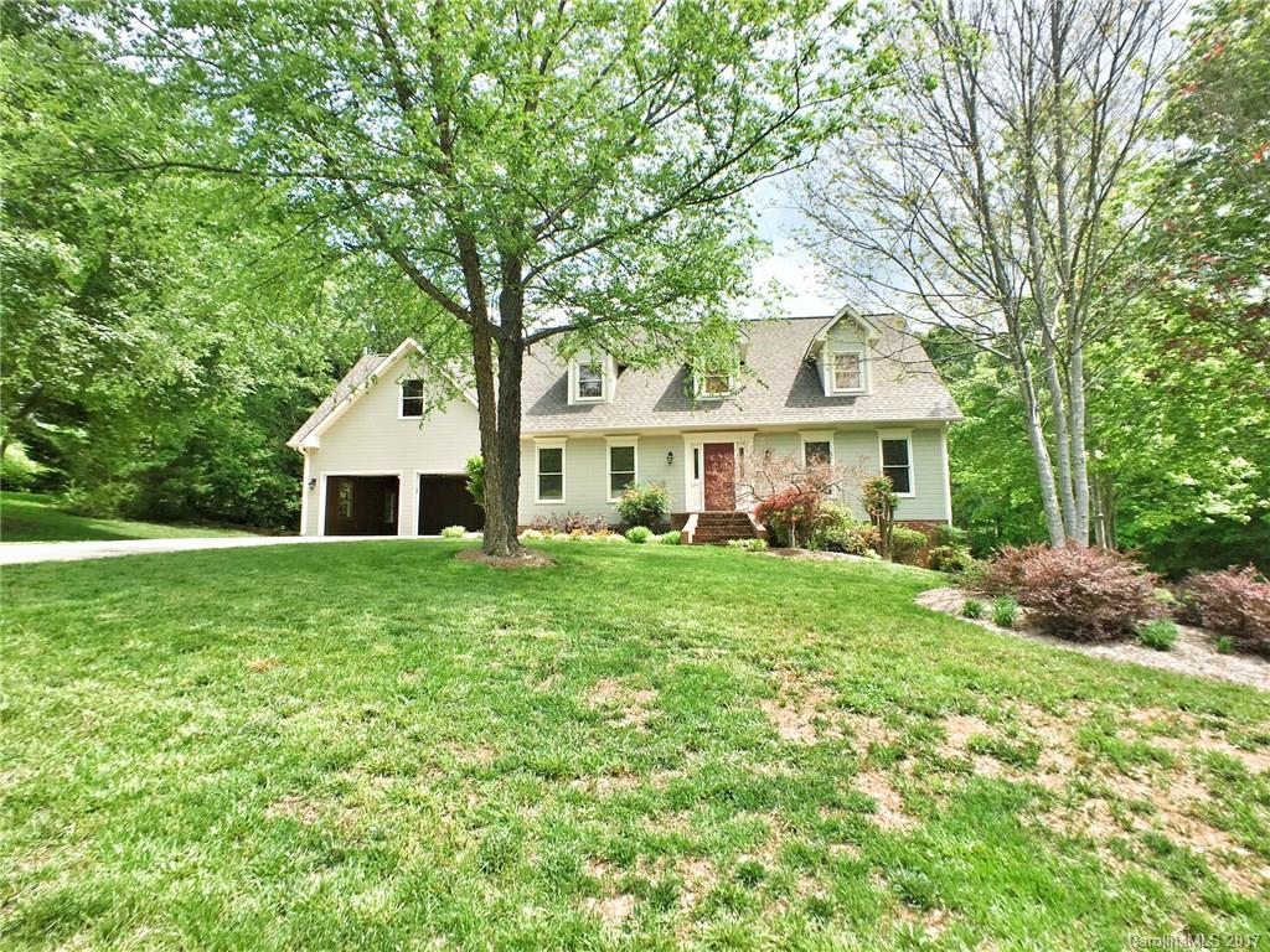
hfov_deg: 61.7
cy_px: 476
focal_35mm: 29
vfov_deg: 48.2
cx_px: 635
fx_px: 1064
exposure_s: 1/777
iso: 25
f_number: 2.2
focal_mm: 4.15
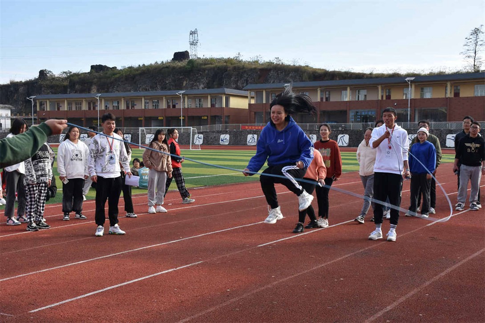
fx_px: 687
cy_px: 162
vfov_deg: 26.5
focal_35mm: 51
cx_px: 242
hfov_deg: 38.9
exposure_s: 1/500
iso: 360
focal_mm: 34
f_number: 8
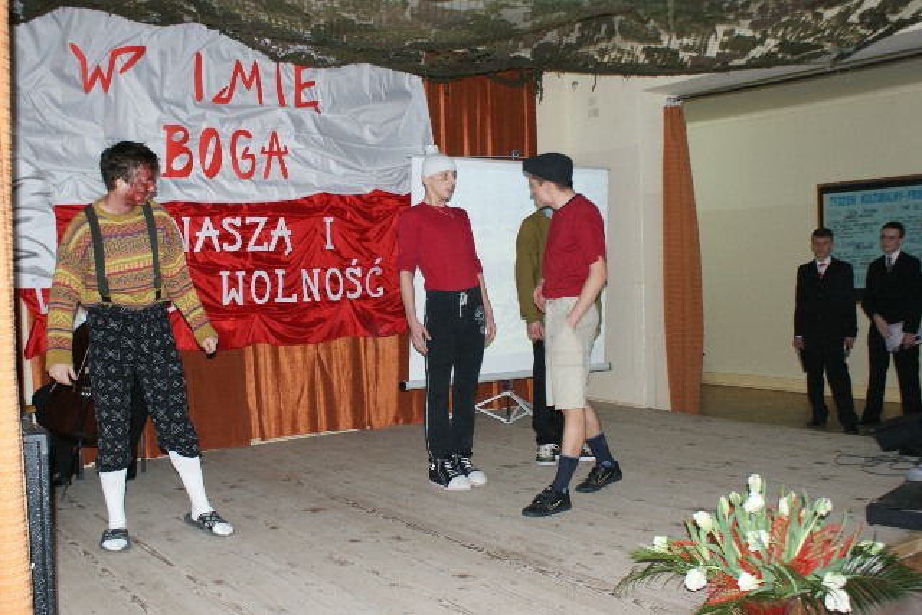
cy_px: 308
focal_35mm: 39
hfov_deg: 49.5
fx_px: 999
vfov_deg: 34.2
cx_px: 461
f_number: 4.5
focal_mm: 26
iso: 400
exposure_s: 1/60
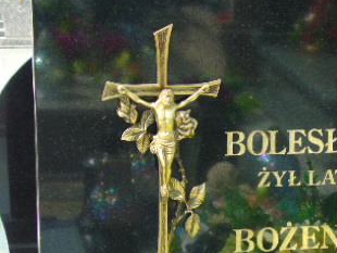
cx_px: 339
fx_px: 1247
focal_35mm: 128
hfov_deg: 15.1
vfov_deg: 11.5
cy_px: 214
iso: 80
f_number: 4.5
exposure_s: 1/250
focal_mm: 11
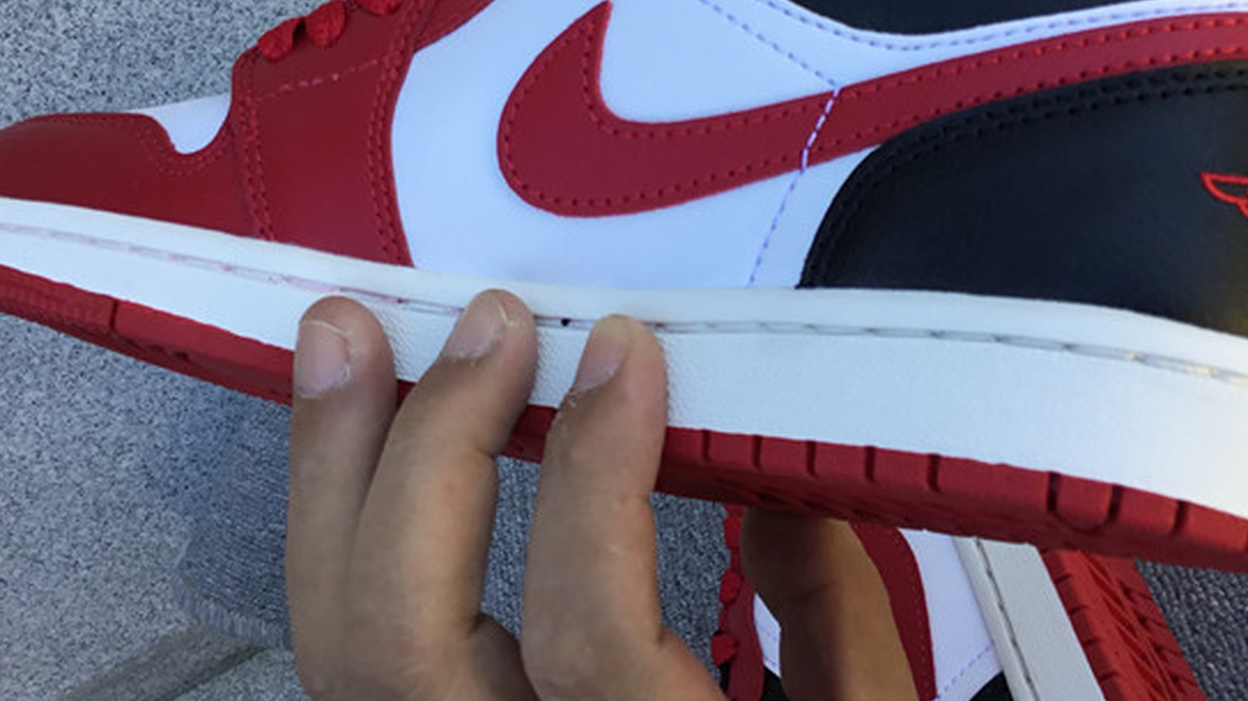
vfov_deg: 21.1
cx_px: 639
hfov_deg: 37.2
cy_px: 109
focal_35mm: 56
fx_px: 1853
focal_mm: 3.3
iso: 25
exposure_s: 1/120
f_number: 2.4
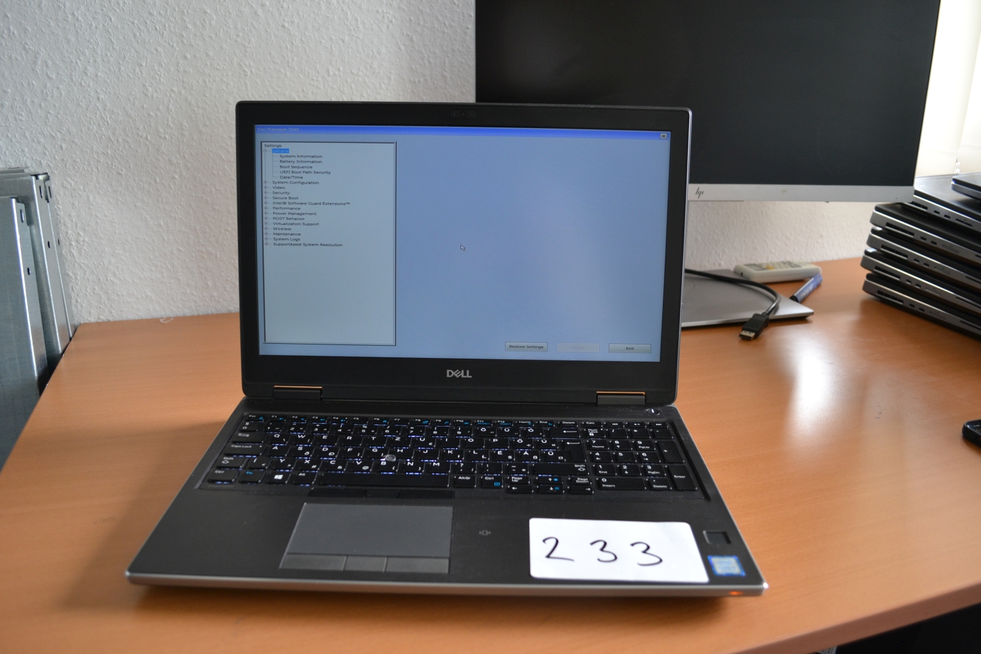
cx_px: 490
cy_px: 327
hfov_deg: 67.4
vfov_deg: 47.9
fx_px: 736
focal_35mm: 27
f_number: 3.5
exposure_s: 1/50
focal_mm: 18
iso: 400
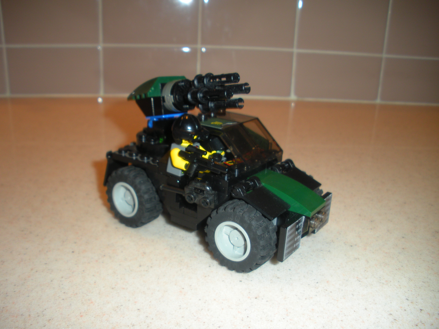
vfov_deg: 39.7
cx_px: 220
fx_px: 457
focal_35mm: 36
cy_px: 164
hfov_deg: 51.4
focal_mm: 6.3
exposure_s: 1/30
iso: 64
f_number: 3.5
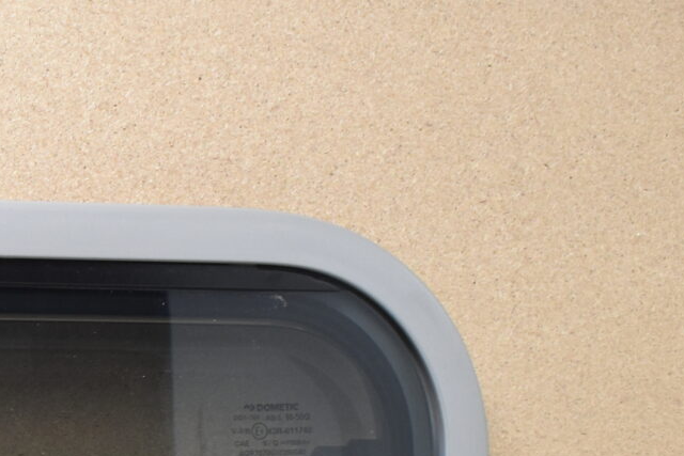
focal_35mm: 126
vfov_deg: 10.7
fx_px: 2394
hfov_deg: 15.2
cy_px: 561
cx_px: -310
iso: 560
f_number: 5.6
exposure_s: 1/60
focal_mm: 21
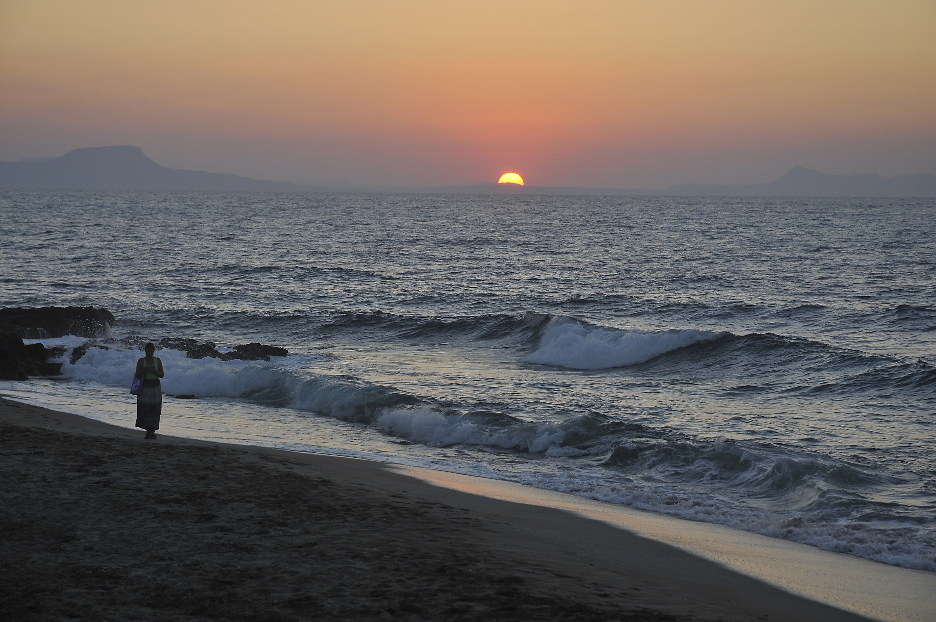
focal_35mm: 105
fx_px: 2727
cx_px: 468
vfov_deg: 13.0
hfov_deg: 19.5
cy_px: 311
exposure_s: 1/160
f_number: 6.3
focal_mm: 70
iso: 200
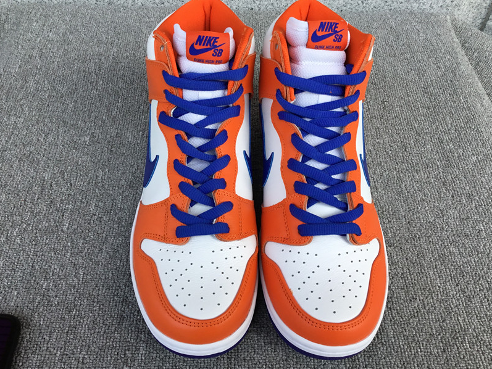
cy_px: 170
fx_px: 498
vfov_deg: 40.7
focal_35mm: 35
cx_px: 236
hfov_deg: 52.6
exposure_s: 1/364
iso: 25
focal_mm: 3.3
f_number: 2.4
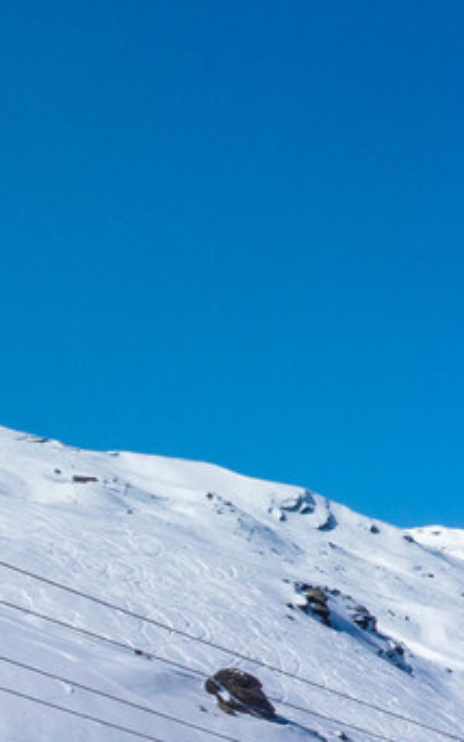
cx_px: 1633
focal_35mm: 119
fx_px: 2406
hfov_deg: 8.3
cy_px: 714
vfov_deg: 17.2
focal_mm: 12.3
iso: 100
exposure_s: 1/400
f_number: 11
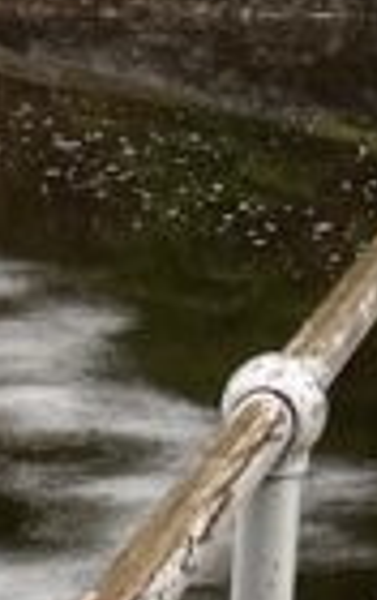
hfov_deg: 6.5
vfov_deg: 10.0
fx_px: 3291
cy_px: -411
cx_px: 493
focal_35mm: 201
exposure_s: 1/122
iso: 50
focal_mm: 4.25
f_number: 1.8
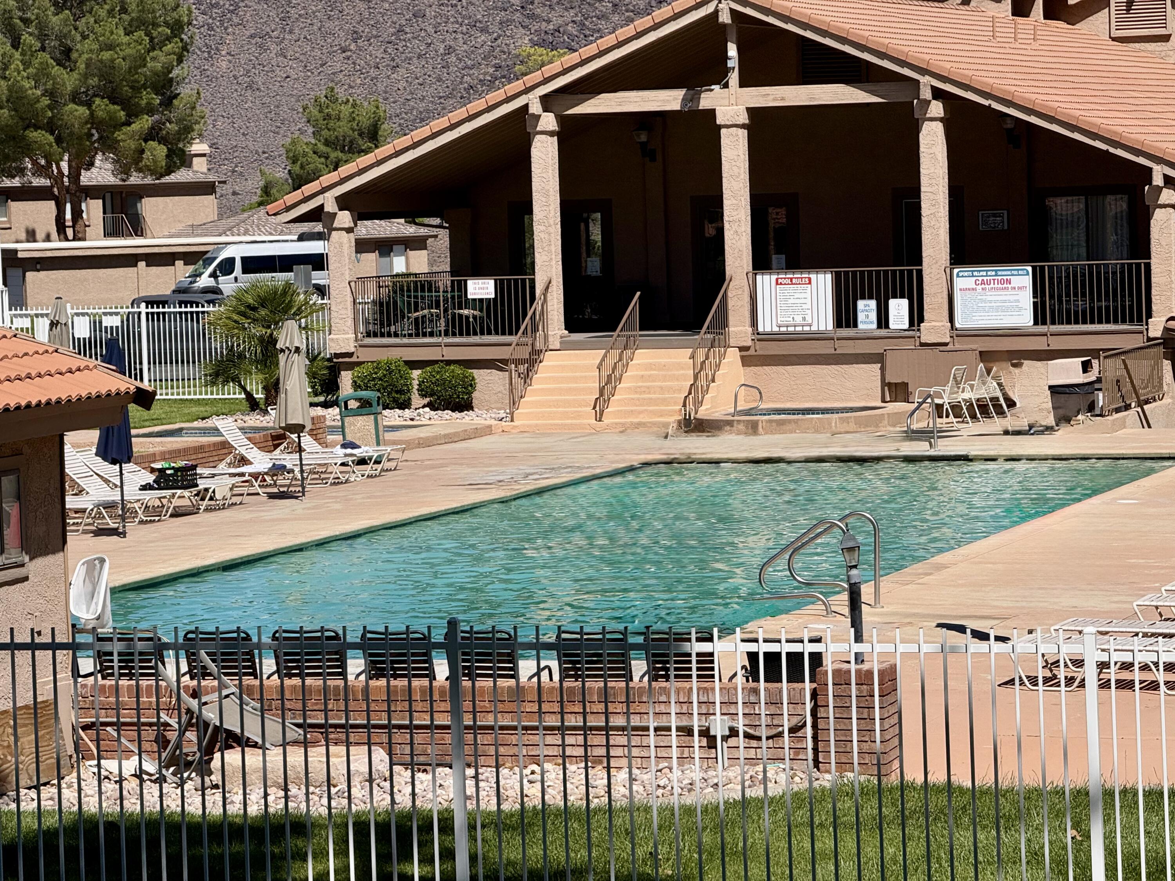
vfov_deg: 12.3
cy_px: 440
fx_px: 4073
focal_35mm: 120
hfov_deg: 16.4
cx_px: 588
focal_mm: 15.66
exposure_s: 1/2212
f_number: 2.8
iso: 50
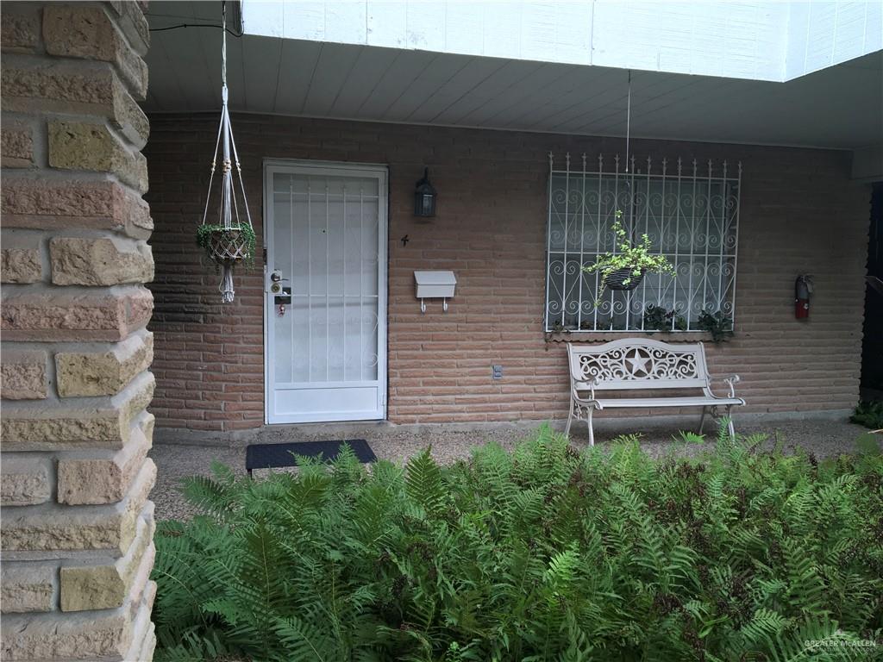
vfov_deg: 48.2
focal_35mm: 29
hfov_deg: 61.7
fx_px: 740
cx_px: 442
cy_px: 331
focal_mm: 4.15
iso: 25
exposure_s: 1/169
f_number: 2.2
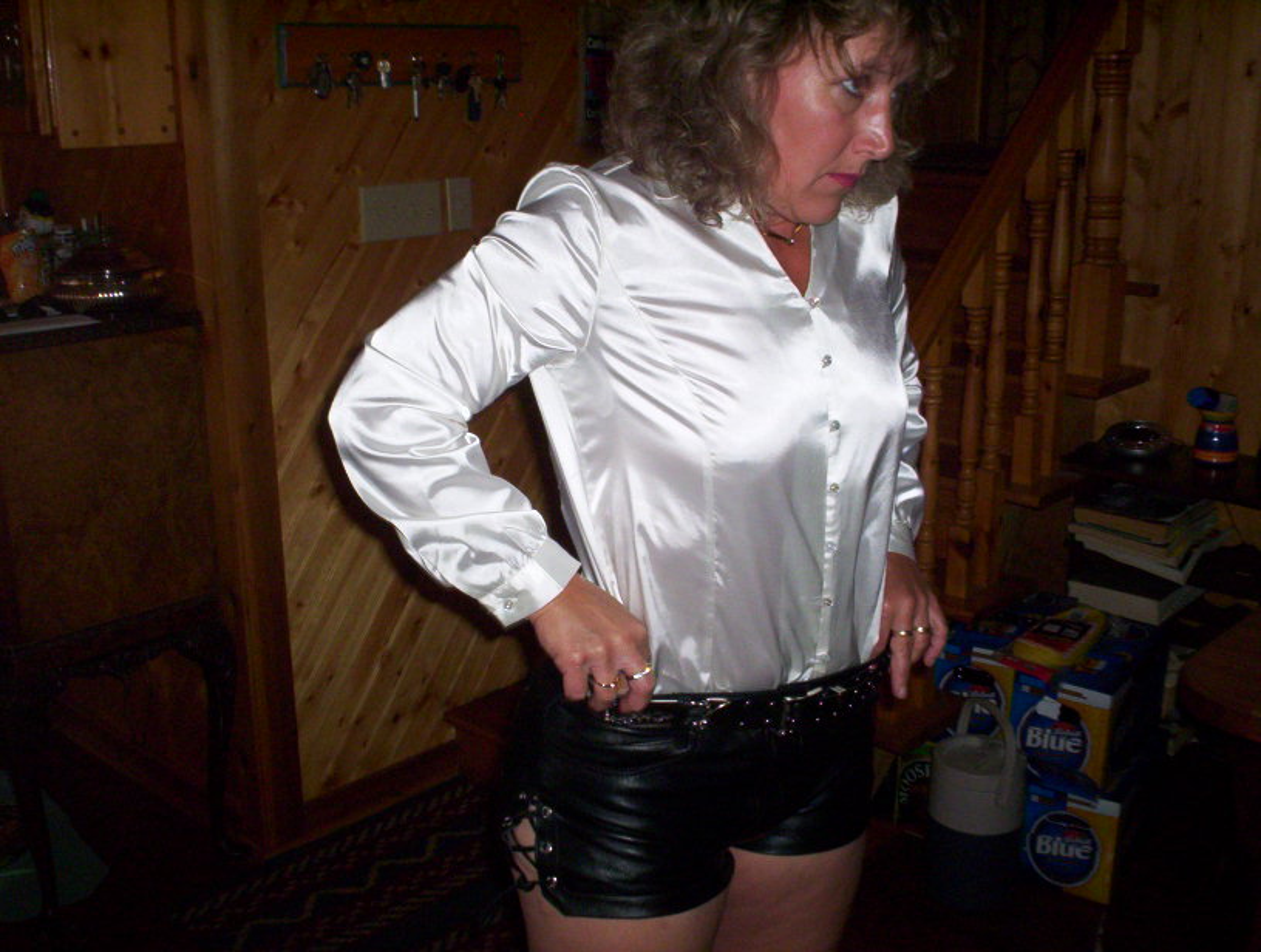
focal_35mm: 38
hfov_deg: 48.9
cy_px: 476
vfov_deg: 37.9
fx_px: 1388
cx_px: 630
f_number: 4.5
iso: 140
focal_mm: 4.99
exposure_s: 1/60
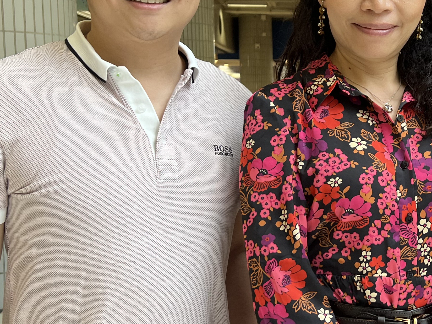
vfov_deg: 25.2
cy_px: 164
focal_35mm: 58
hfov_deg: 32.2
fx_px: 724
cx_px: 357
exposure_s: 1/100
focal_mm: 5.7
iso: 125
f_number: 1.5
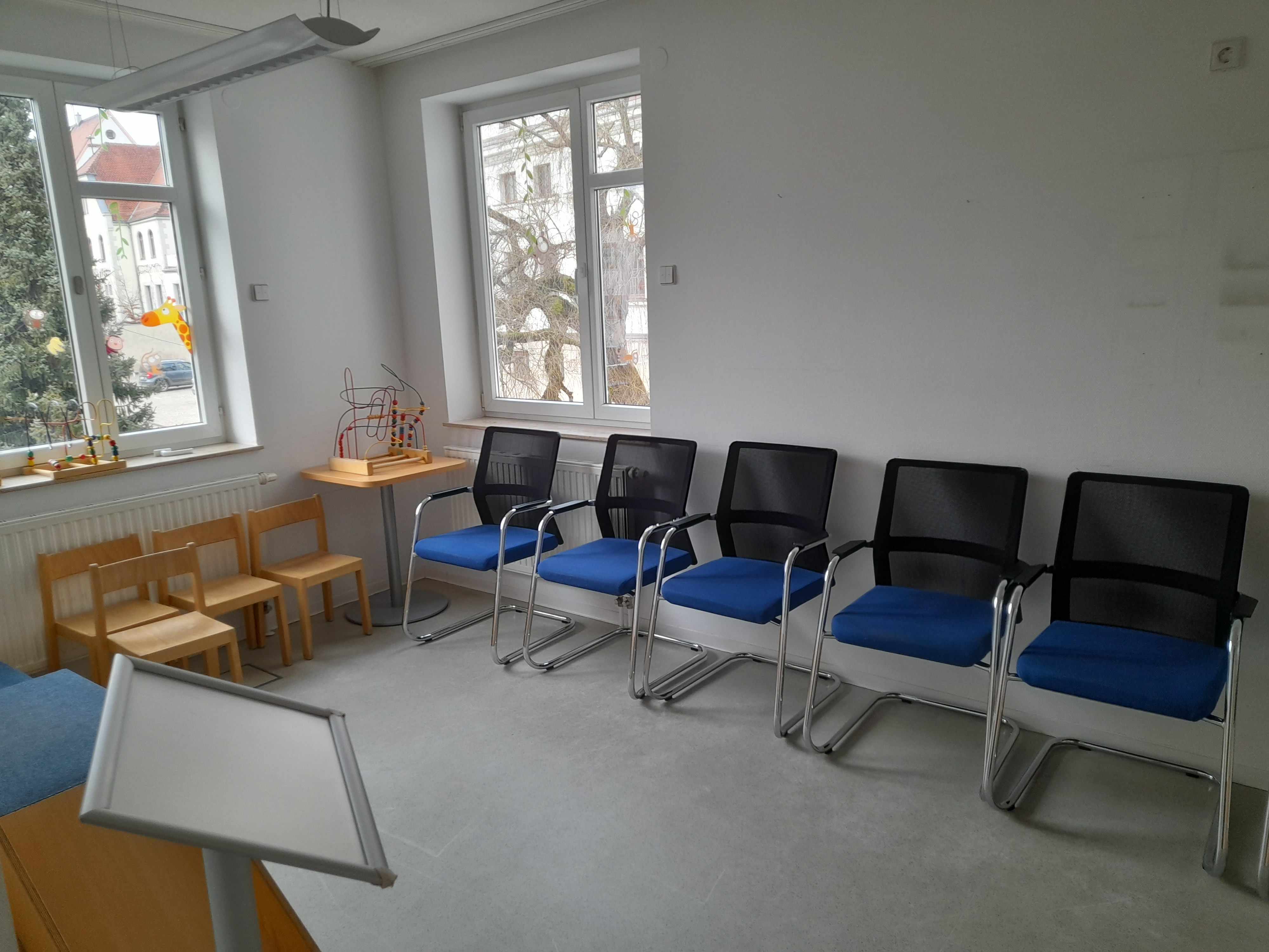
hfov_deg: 69.4
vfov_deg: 54.9
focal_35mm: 25
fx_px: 916
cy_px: 476
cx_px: 634
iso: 80
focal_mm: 4.6
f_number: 2
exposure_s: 1/50
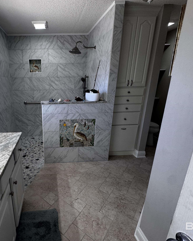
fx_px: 136
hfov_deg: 67.2
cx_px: 53
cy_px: 120
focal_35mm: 19
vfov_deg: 83.3
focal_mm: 2.22
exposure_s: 1/120
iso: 125
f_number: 2.2
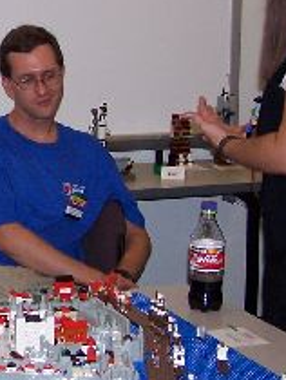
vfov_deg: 16.7
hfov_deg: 12.2
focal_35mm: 117
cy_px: 81
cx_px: -123
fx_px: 1286
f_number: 2.8
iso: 140
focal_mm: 6.3
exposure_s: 1/60
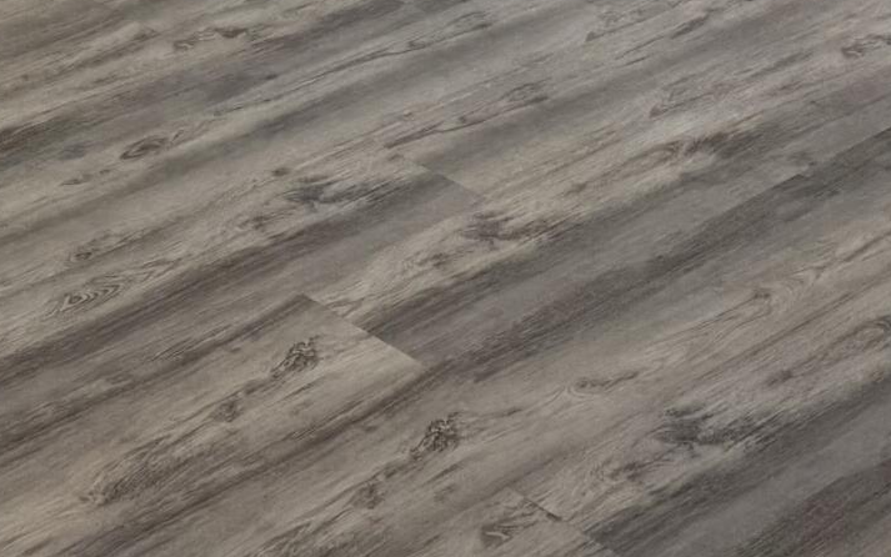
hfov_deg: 19.3
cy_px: -832
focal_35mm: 107
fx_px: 2599
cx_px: 199
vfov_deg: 10.4
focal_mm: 6.76
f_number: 1.78
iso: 80
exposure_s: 1/209
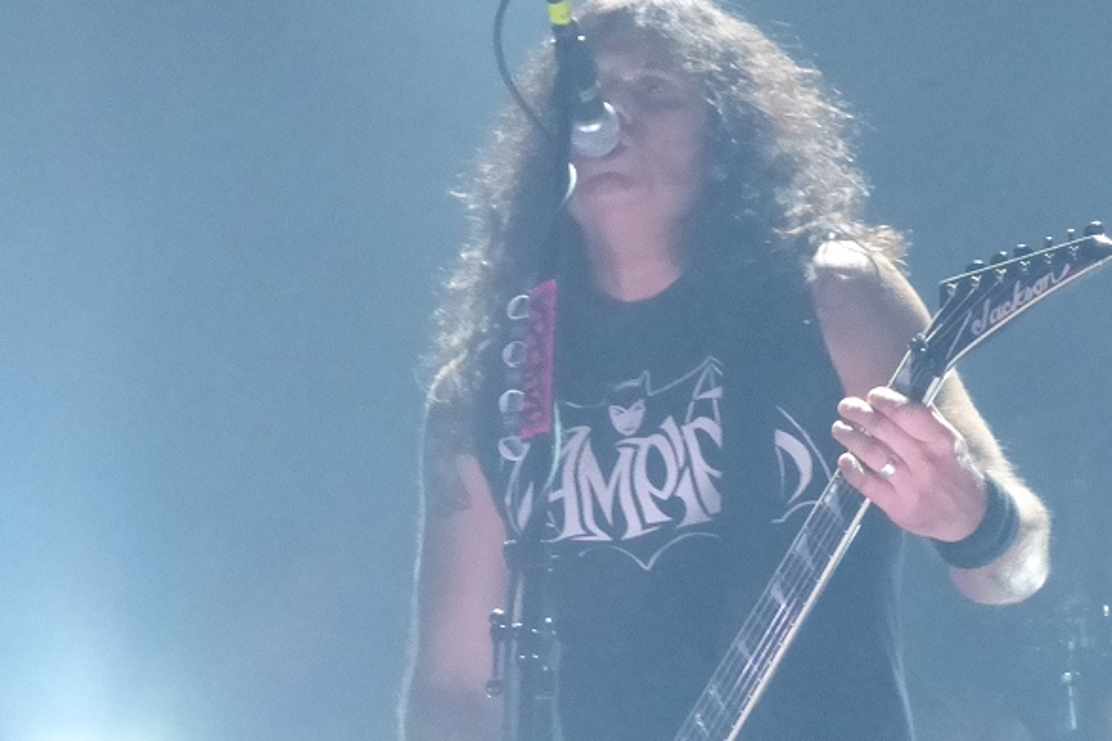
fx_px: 5188
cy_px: 862
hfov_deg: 12.2
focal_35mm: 168
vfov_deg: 8.1
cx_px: 741
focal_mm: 14.2
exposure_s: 1/200
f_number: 5.1
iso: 800
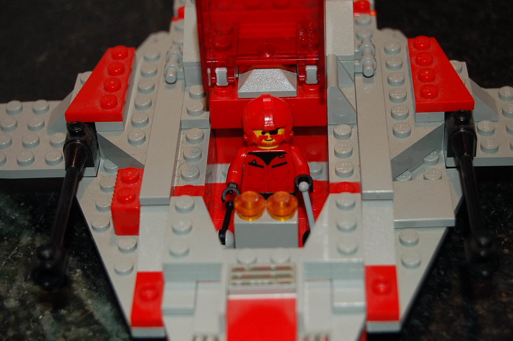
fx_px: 1175
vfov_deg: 16.5
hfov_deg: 24.6
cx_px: 256
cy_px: 170
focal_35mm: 82
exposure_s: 1/60
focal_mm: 55
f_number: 5.6
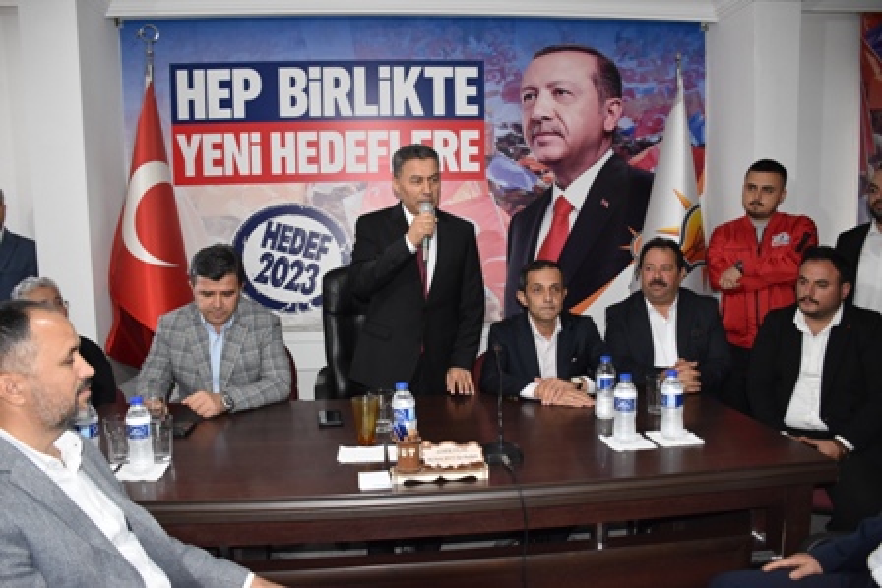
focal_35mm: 27
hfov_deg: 67.4
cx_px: 441
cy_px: 294
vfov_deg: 48.0
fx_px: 662
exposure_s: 1/60
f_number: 3.5
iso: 1250
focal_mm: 18
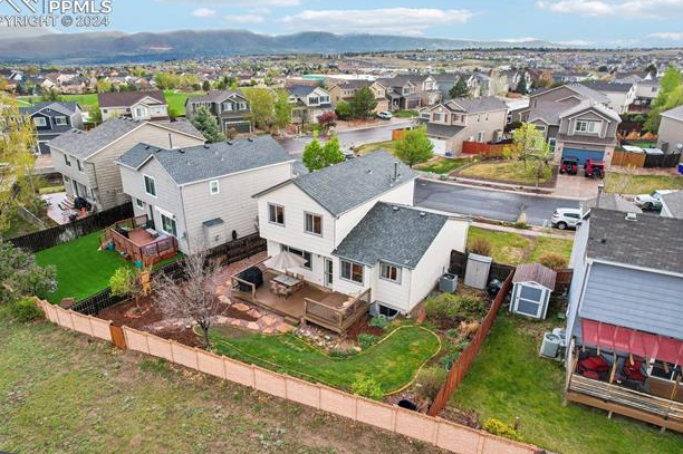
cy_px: 225
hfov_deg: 76.1
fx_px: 436
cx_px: 329
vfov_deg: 55.0
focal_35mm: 23
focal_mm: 8.4
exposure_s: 1/25
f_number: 2.8
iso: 110
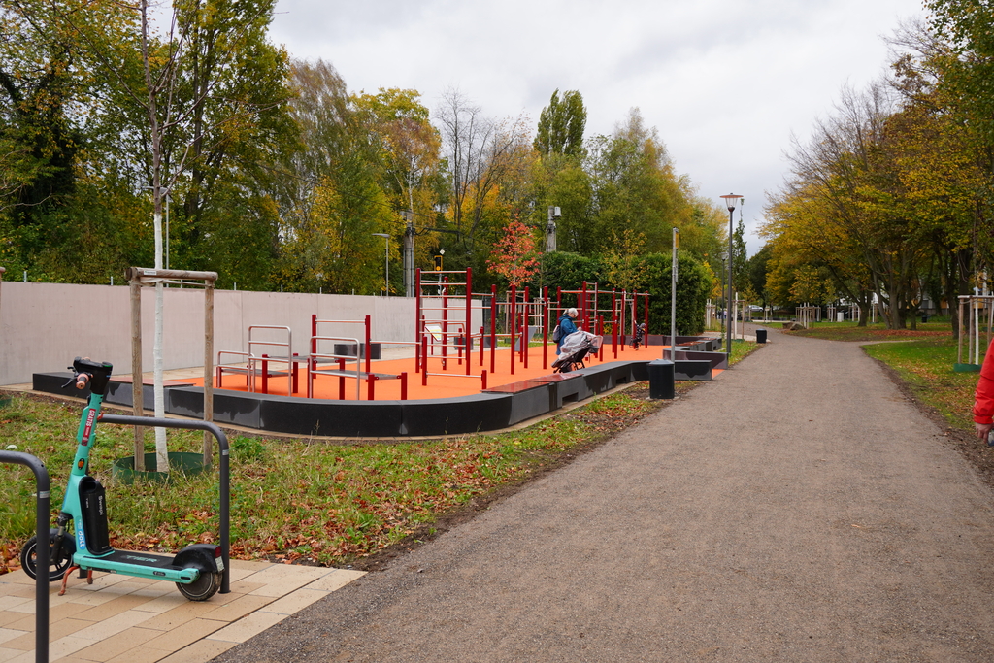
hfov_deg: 59.5
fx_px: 870
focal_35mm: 32
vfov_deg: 41.7
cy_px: 332
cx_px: 497
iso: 100
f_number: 5.6
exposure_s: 1/80
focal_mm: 21
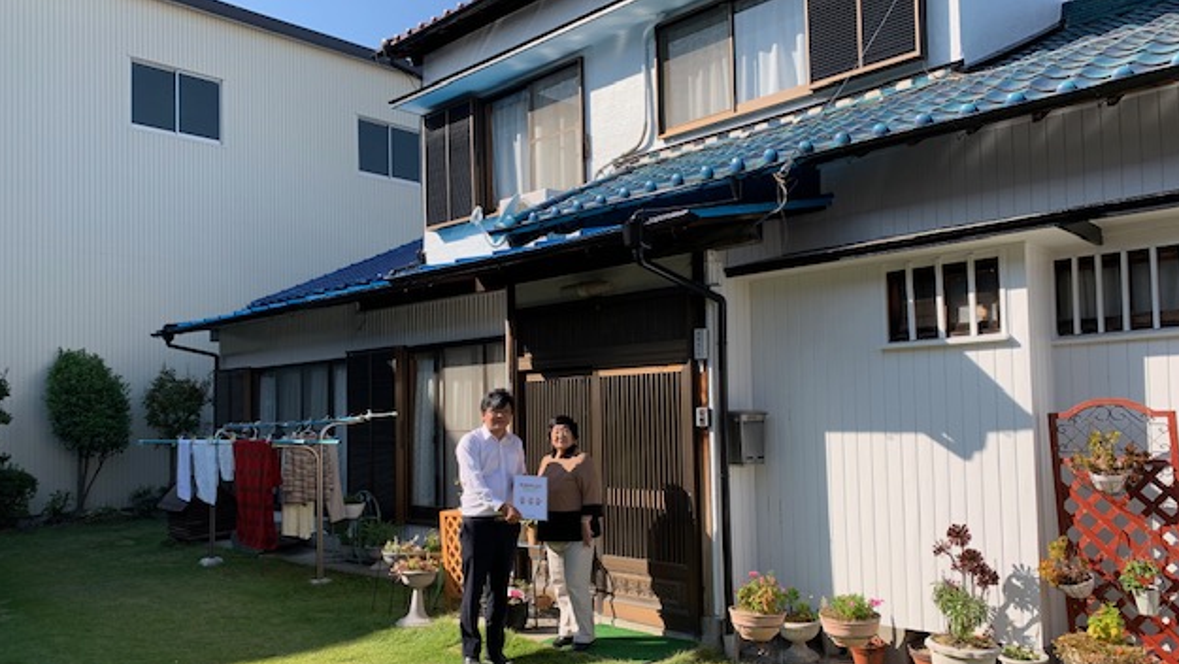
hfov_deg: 66.0
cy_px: 390
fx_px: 907
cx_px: 583
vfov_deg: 40.1
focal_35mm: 29
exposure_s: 1/1011
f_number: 1.8
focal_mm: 4.25
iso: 25
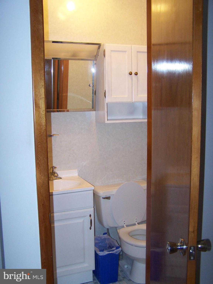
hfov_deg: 37.7
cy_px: 142
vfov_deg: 49.0
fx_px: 312
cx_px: 106
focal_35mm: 38
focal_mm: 6.3
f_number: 2.8
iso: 140
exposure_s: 1/60
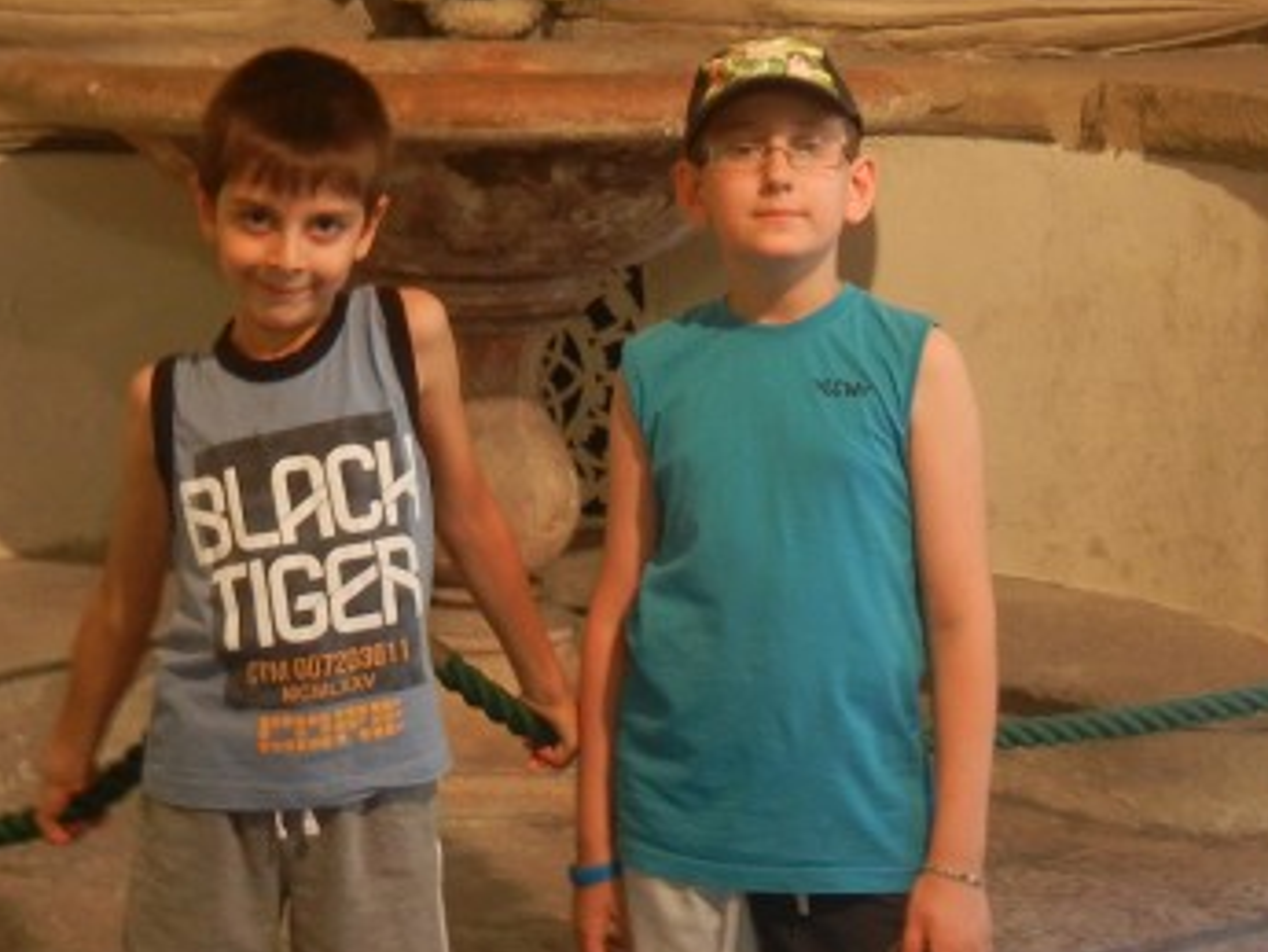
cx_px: 669
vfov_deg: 16.5
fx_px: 3261
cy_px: 265
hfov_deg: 22.0
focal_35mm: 89
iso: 200
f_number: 3.5
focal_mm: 5.4
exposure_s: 1/4.4
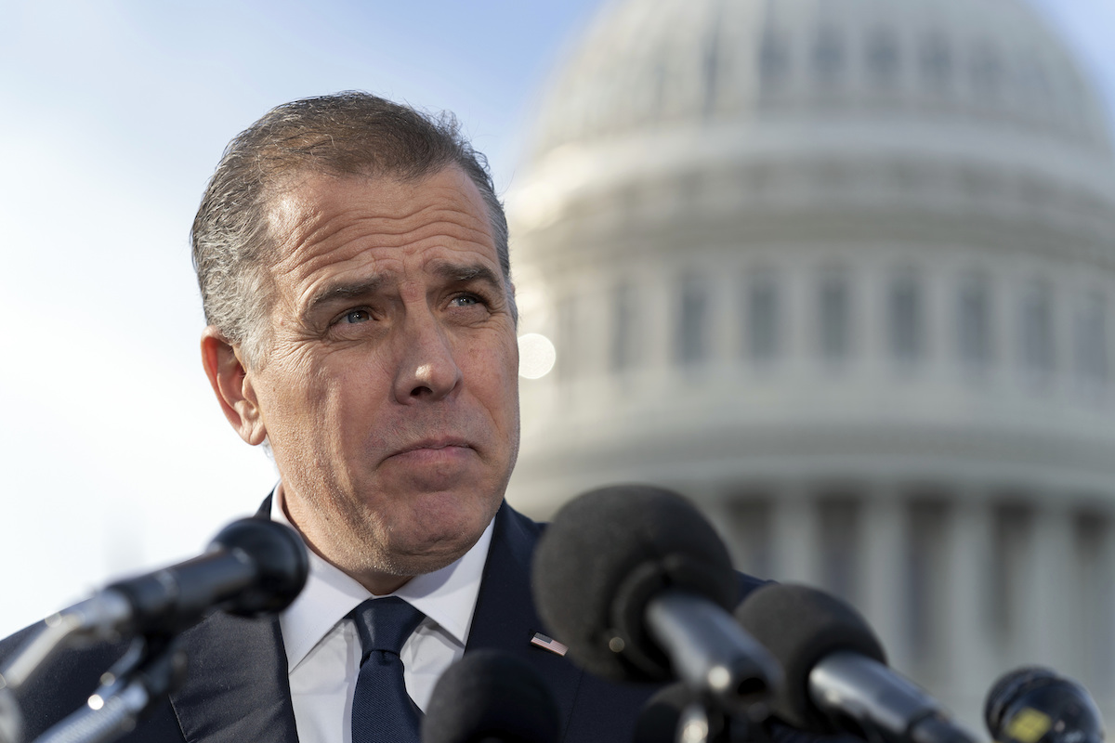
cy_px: 372
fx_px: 3376
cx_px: 558
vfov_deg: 12.6
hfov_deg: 18.8
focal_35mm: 109
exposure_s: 1/500
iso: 125
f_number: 4.5
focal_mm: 109
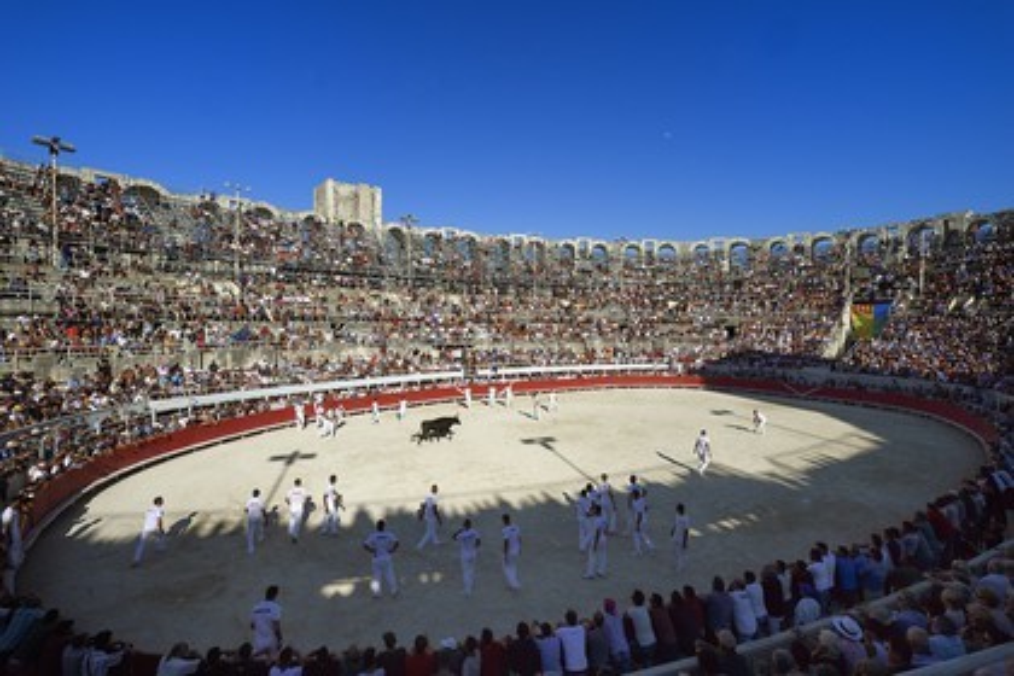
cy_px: 338
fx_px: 479
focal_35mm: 17
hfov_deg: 93.3
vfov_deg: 70.4
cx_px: 507
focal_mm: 17
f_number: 11
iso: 400
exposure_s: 1/1250
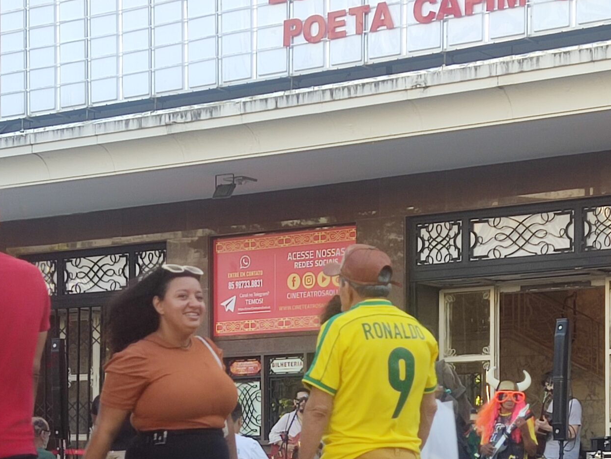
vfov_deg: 13.9
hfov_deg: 18.7
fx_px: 1854
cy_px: 461
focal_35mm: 105
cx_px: 326
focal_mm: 4.71
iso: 56
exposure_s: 1/120
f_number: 1.79
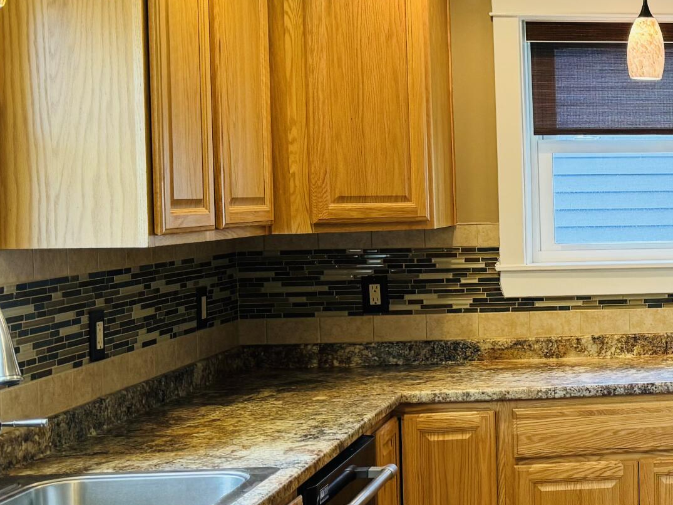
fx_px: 1302
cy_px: 246
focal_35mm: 67
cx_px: 864
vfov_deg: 21.9
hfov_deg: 25.2
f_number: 1.78
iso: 125
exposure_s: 1/60
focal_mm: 6.76
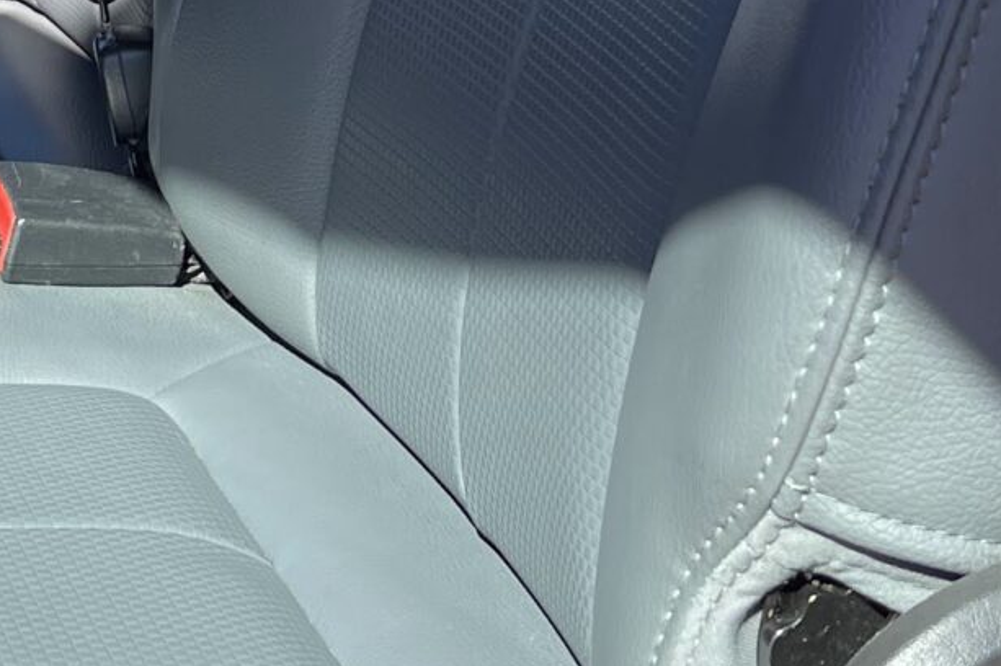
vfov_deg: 11.7
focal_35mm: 113
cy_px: -294
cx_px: 155
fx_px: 3140
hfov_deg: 17.9
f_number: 1.6
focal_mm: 5.1
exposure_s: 1/901
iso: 32
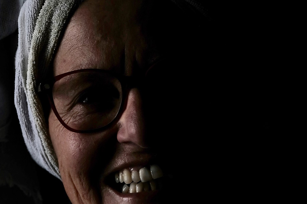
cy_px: 131
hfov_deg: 8.6
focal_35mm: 239
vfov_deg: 5.7
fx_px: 2038
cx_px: 34
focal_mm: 77.9
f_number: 4.5
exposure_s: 1/320
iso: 200
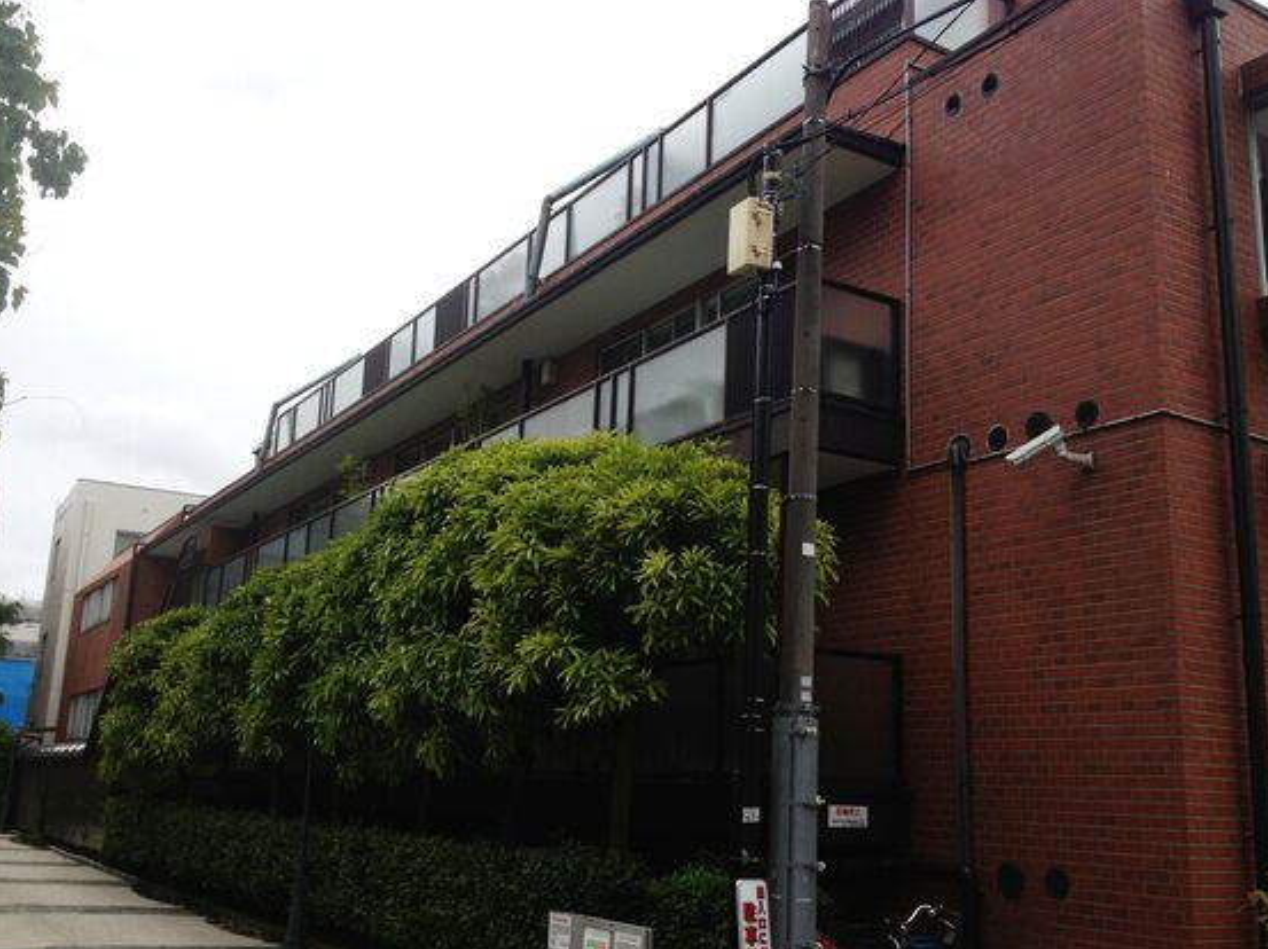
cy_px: 495
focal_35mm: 38
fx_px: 1391
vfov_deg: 37.7
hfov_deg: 49.0
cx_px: 681
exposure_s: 1/1026
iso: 50
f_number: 2.4
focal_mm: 4.28
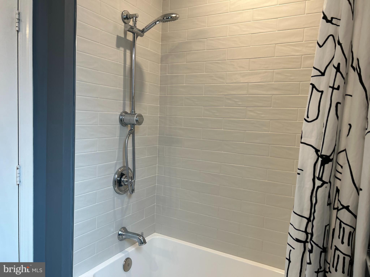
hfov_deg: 67.3
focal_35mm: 26
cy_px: 138
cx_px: 185
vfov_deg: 53.1
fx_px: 278
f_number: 1.5
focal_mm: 5.7
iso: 100
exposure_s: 1/120
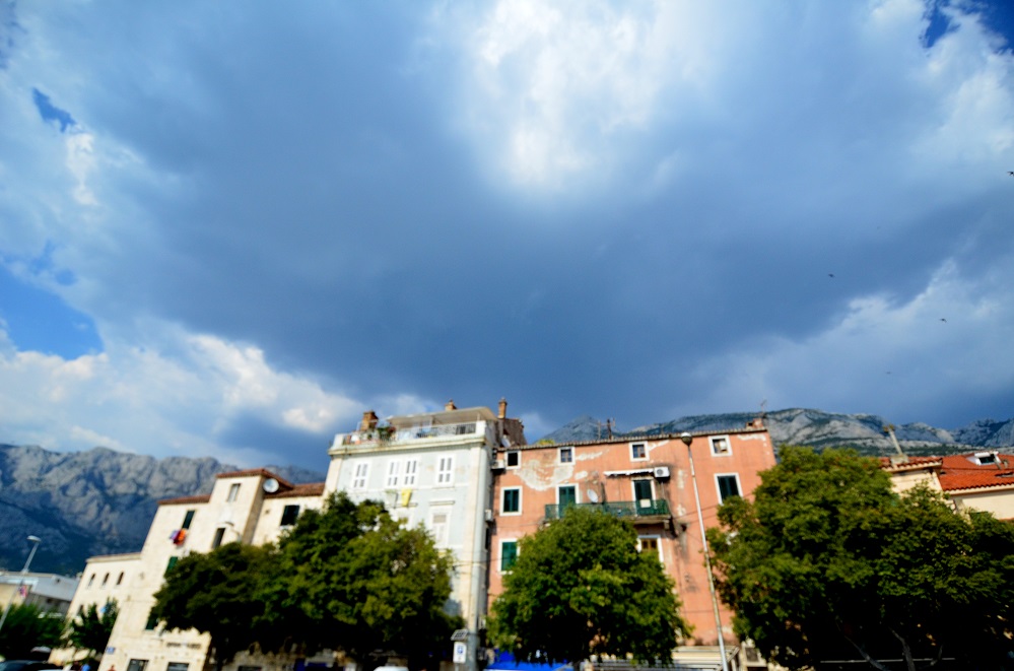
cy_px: 336
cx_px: 507
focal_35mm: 18
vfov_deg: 67.1
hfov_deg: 90.1
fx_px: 506
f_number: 4
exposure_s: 1/8000
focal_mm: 12
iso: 560
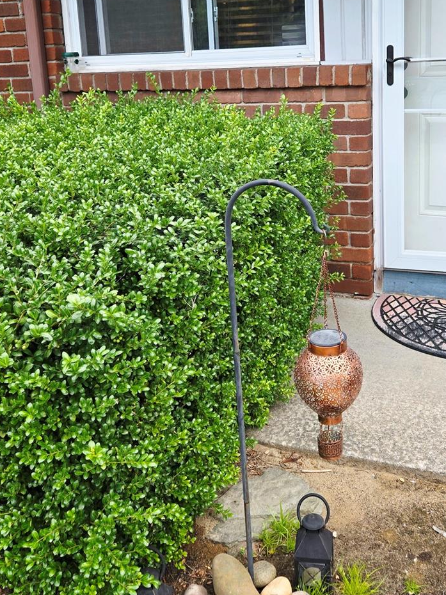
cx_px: 289
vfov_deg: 48.0
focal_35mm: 38
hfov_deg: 37.4
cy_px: 186
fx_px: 653
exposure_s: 1/1000
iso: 80
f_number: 1.8
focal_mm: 5.4
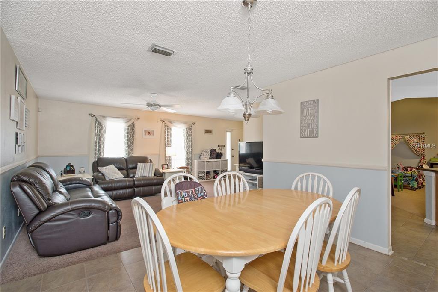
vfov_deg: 70.5
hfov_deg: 93.3
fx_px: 207
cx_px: 219
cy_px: 146
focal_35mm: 17
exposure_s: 1/15
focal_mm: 17
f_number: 7.1
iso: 500
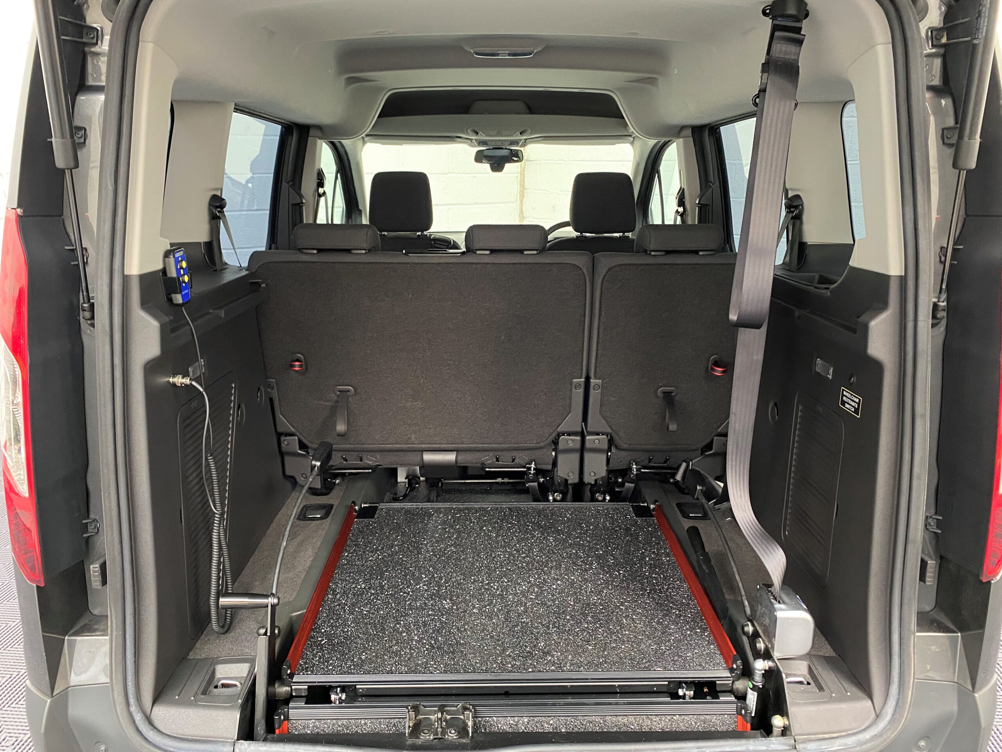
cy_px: 376
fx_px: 753
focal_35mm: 26
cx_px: 501
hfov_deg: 67.3
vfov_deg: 53.1
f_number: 1.8
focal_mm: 4.25
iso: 500
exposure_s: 1/33
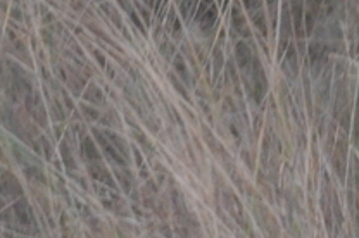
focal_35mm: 2765
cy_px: -17
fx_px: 27530
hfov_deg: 0.7
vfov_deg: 0.5
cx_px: 606
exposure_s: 1/50
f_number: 5.6
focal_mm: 300
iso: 3200
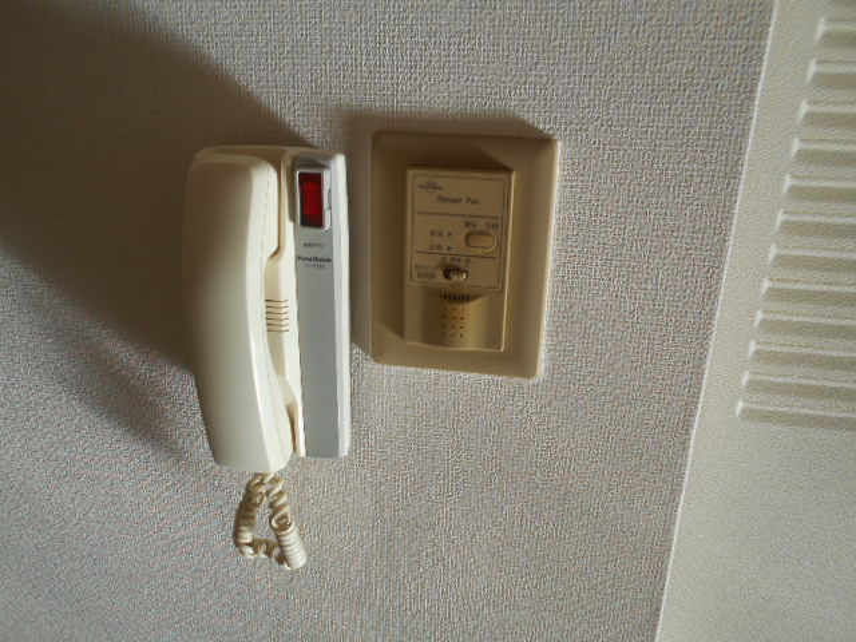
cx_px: 428
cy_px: 321
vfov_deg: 53.1
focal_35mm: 26
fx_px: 643
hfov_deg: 67.3
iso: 80
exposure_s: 1/100
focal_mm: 4.6
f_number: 3.2
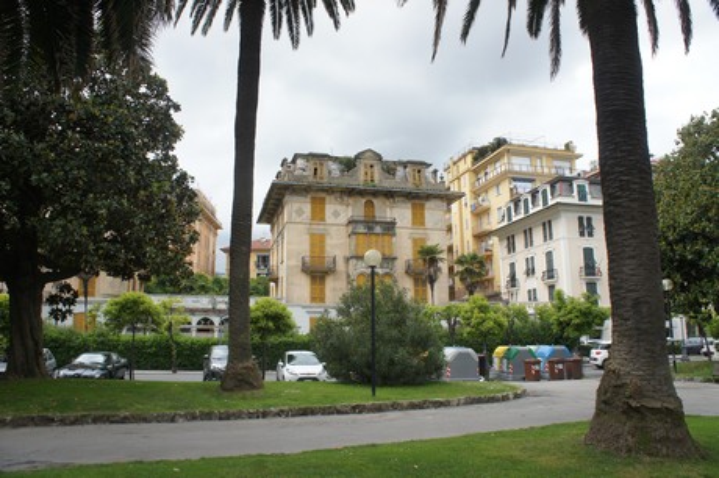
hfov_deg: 67.4
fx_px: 539
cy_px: 239
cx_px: 360
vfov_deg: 47.9
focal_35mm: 27
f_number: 7.1
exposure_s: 1/250
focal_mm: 18
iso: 320
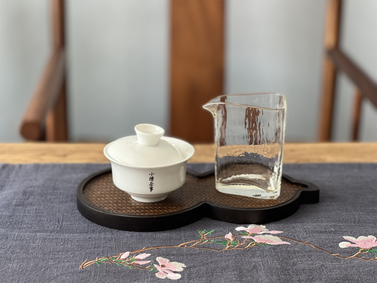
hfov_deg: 25.3
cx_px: 188
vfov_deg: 19.1
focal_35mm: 77
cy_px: 142
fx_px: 839
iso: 160
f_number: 2.8
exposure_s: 1/40
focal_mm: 9
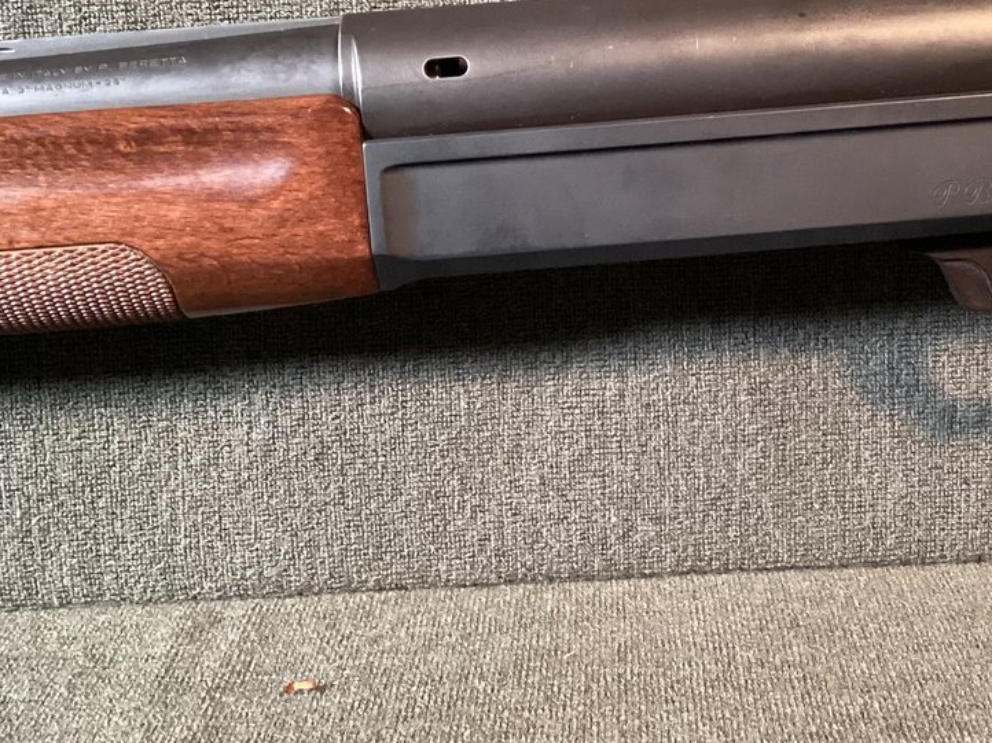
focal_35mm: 65
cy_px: 153
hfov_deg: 29.3
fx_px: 1862
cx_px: 751
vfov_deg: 22.3
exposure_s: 1/33
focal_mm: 3.3
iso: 400
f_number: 2.4
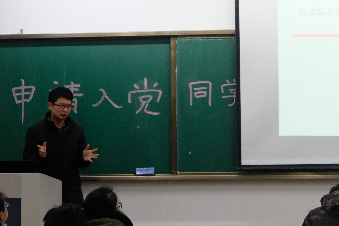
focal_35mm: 86
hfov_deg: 23.6
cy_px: 90
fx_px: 810
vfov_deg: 15.9
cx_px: 214
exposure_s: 1/70
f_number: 5
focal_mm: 35.5
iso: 1600
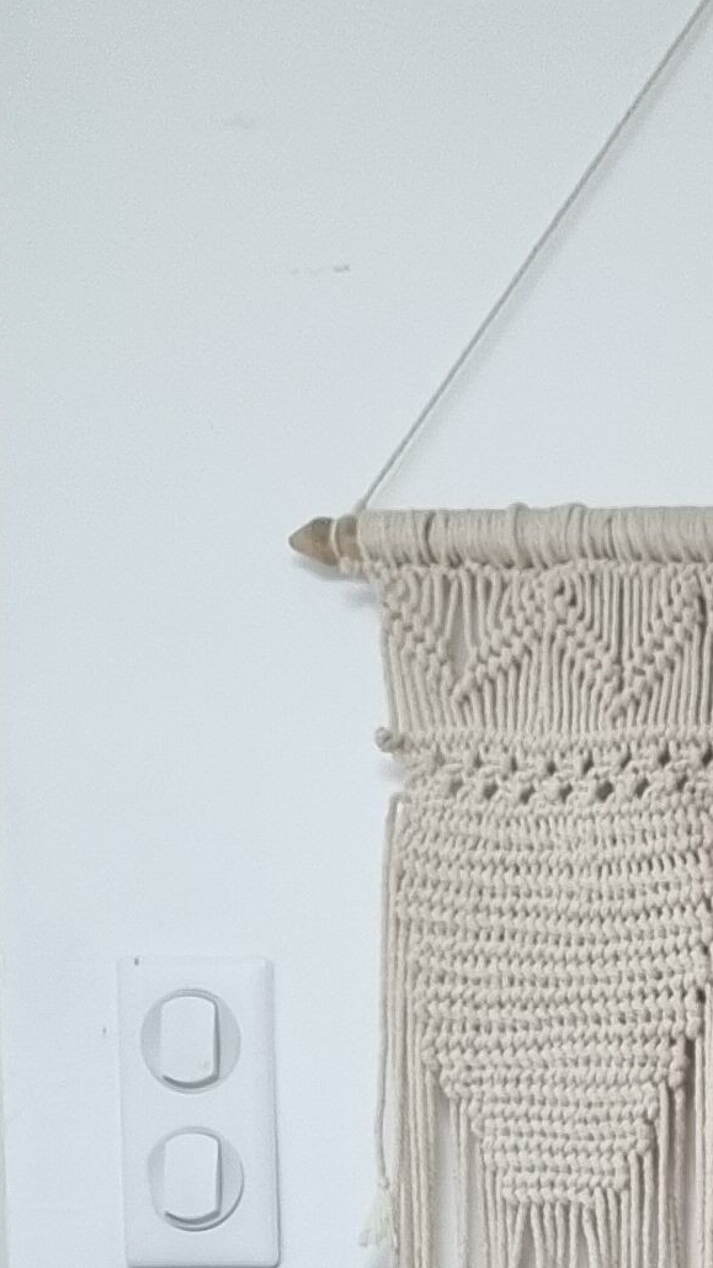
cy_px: 1866
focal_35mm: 111
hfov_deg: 9.4
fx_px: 3730
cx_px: 1858
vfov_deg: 17.5
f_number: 1.8
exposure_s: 1/100
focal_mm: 5.4
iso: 125
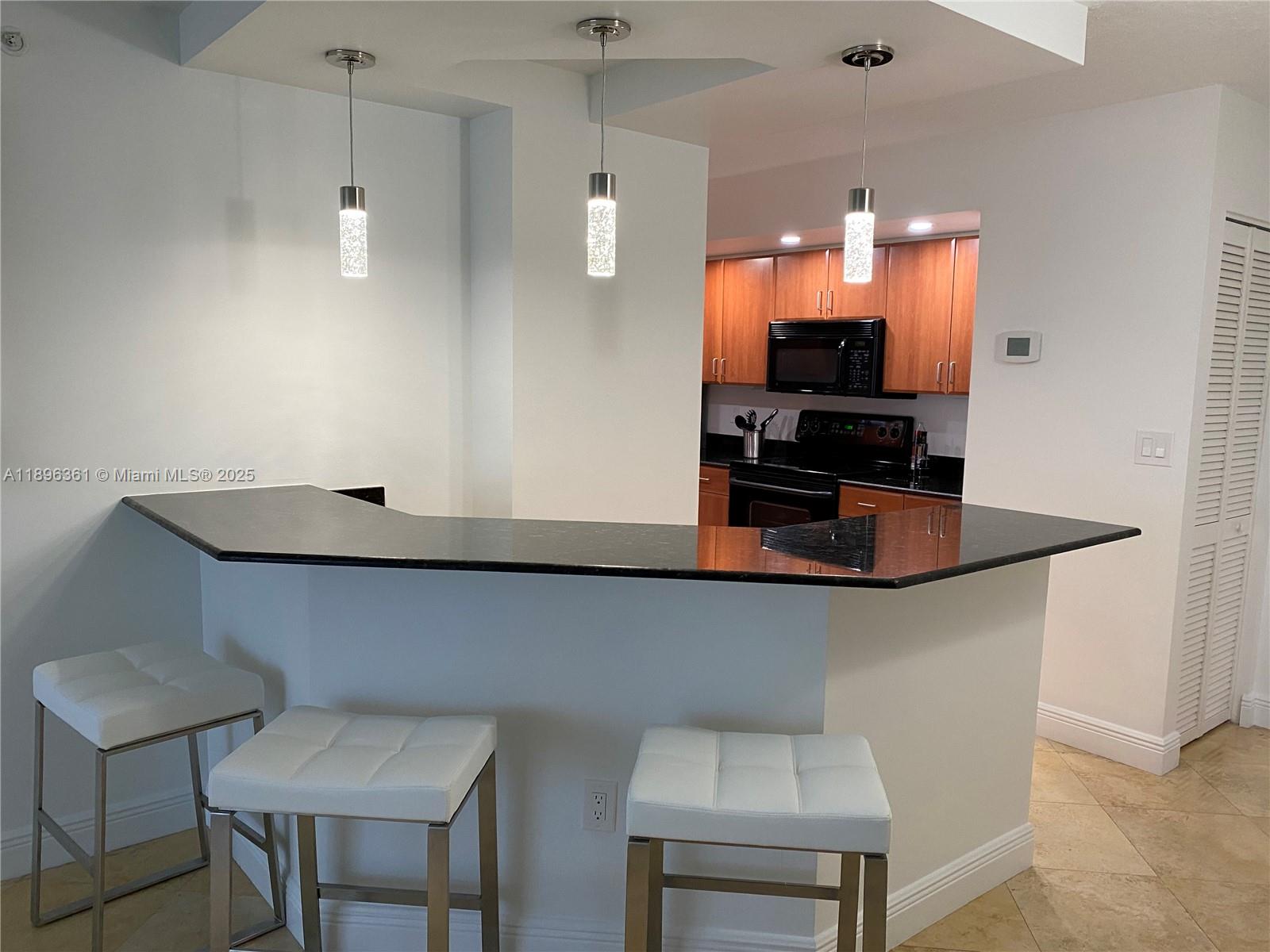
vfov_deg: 53.1
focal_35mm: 26
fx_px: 954
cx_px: 635
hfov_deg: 67.3
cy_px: 476
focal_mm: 4.25
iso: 125
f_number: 1.8
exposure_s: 1/60
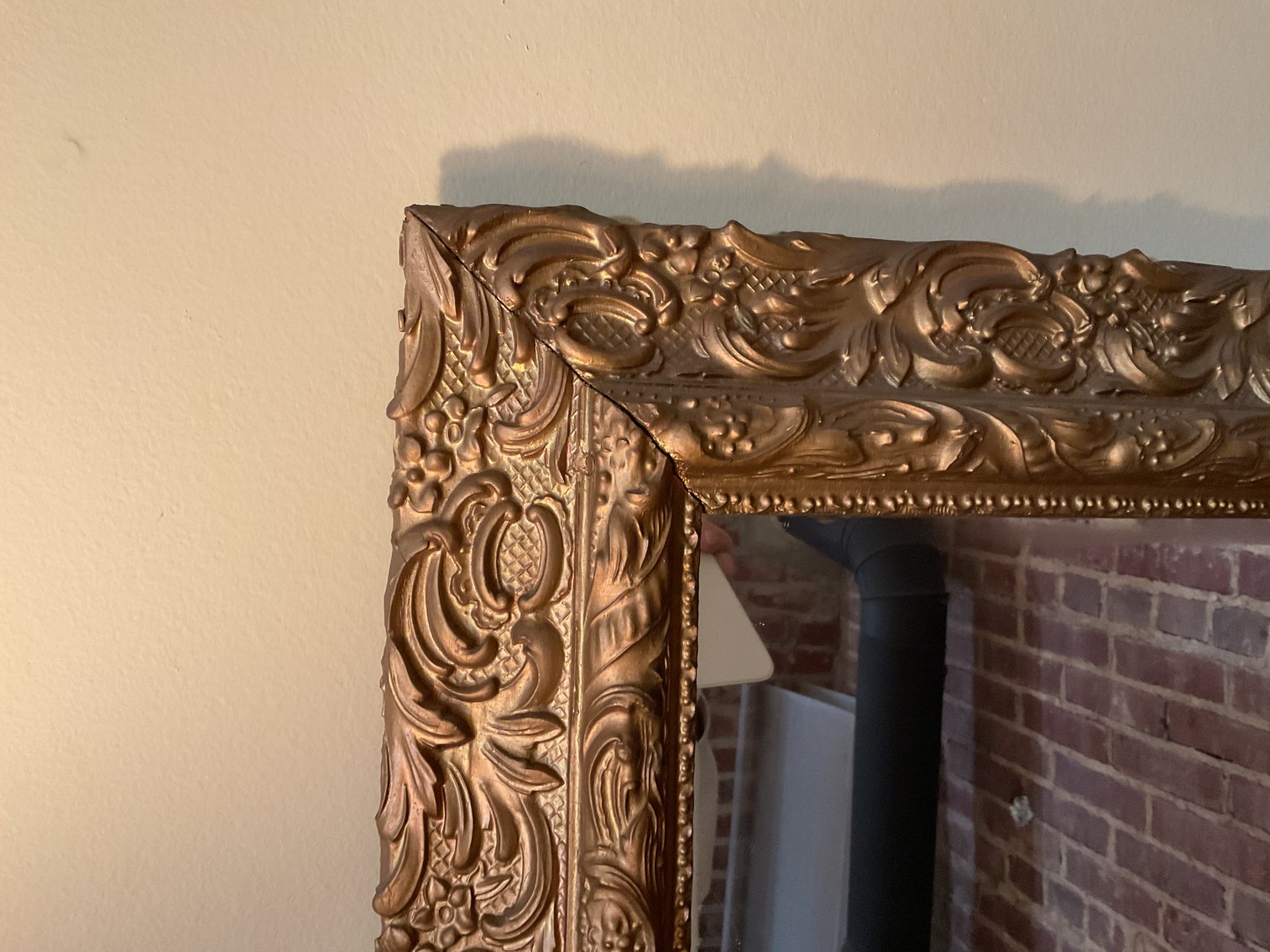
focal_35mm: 29
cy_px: 476
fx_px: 1064
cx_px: 635
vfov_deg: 48.2
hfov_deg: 61.7
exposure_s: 1/60
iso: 250
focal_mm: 3
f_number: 1.8
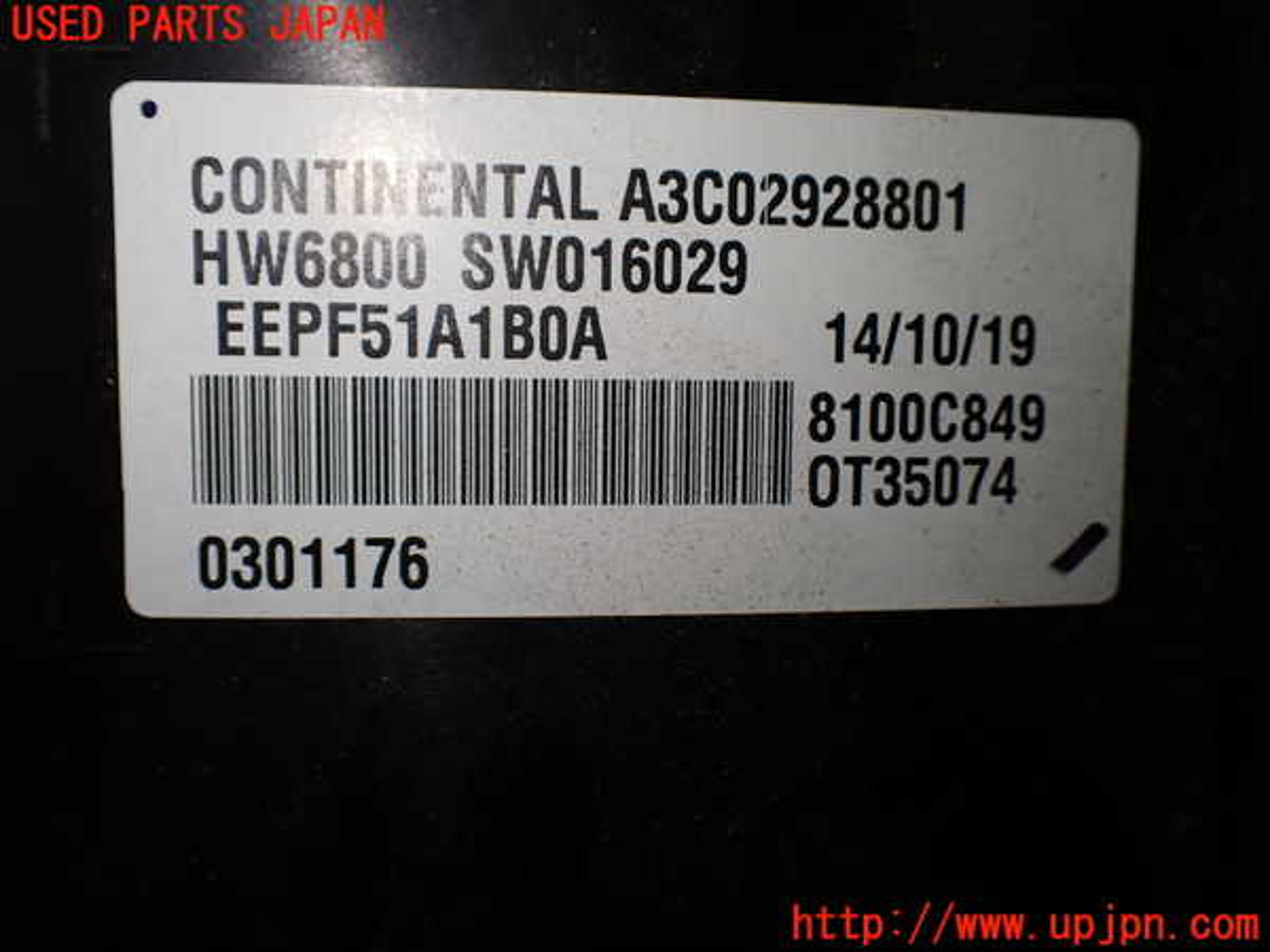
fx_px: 1101
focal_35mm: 30
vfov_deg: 46.8
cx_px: 635
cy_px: 476
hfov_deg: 60.0
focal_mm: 5.4
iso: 100
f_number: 2.3
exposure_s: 1/160
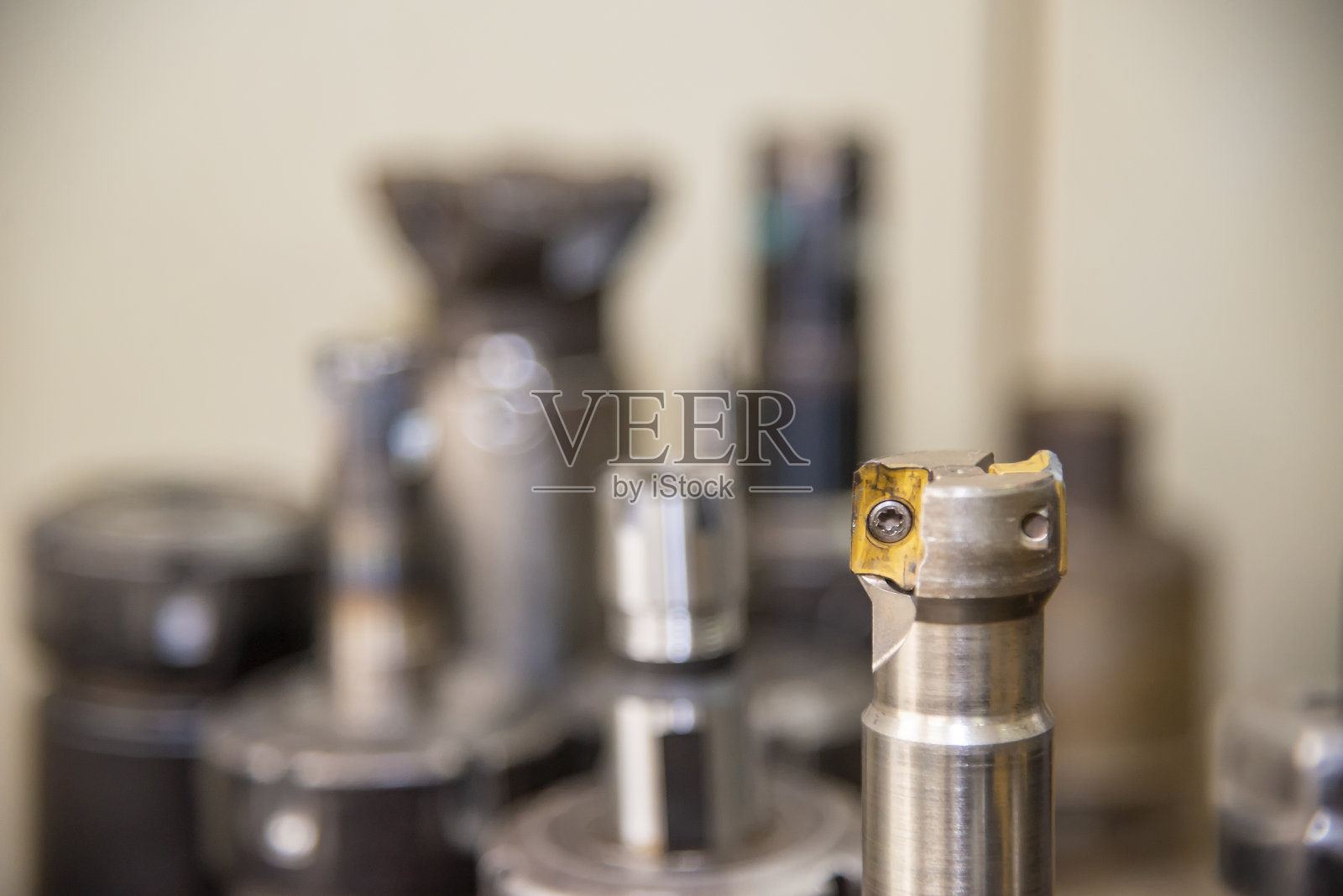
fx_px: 4478
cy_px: 448
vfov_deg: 11.4
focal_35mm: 120
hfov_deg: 17.1
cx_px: 672
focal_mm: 120
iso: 1800
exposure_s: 1/125
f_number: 4
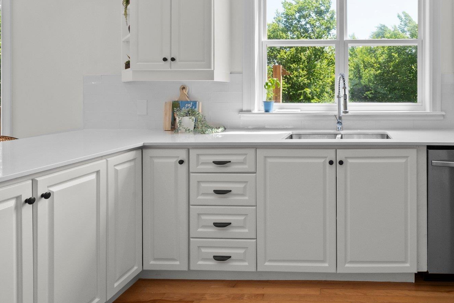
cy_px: 93
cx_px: 339
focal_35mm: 23
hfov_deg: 71.0
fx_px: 290
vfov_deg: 53.7
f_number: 10
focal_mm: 10
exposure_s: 1/25
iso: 400
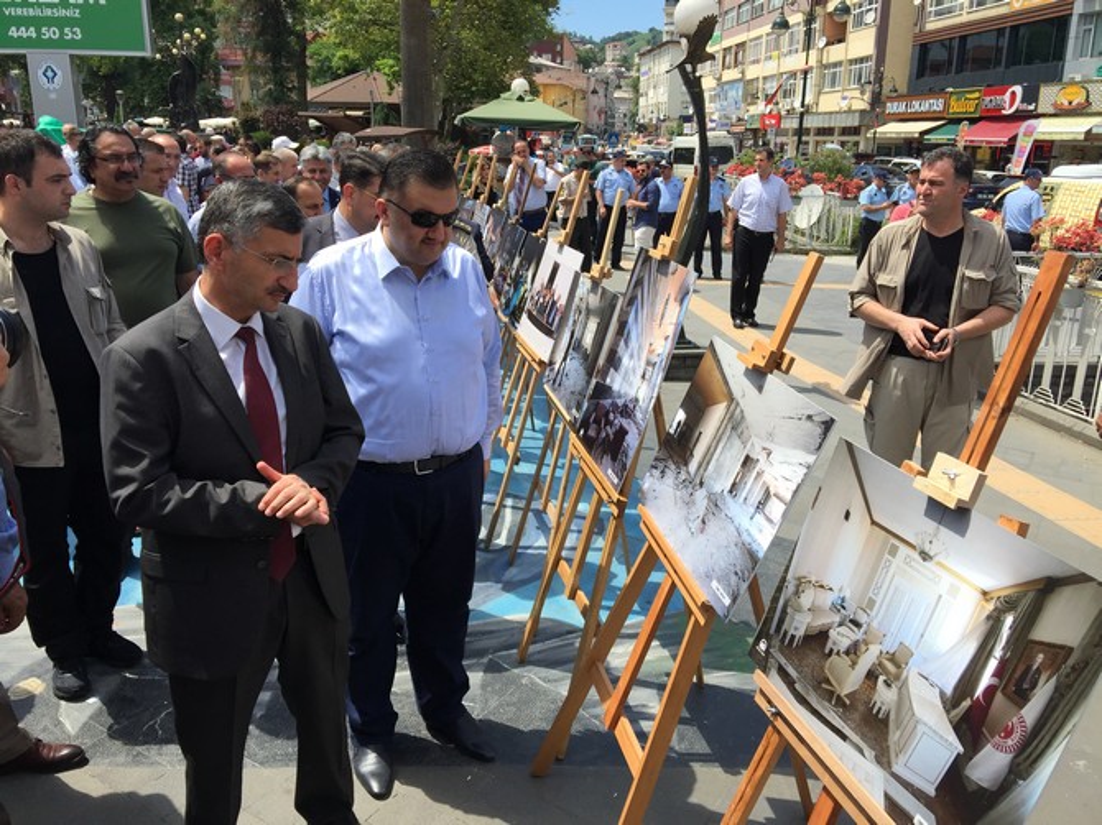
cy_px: 412
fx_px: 923
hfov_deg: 61.7
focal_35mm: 29
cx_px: 551
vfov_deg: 48.2
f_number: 2.2
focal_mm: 4.15
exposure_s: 1/1522
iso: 32
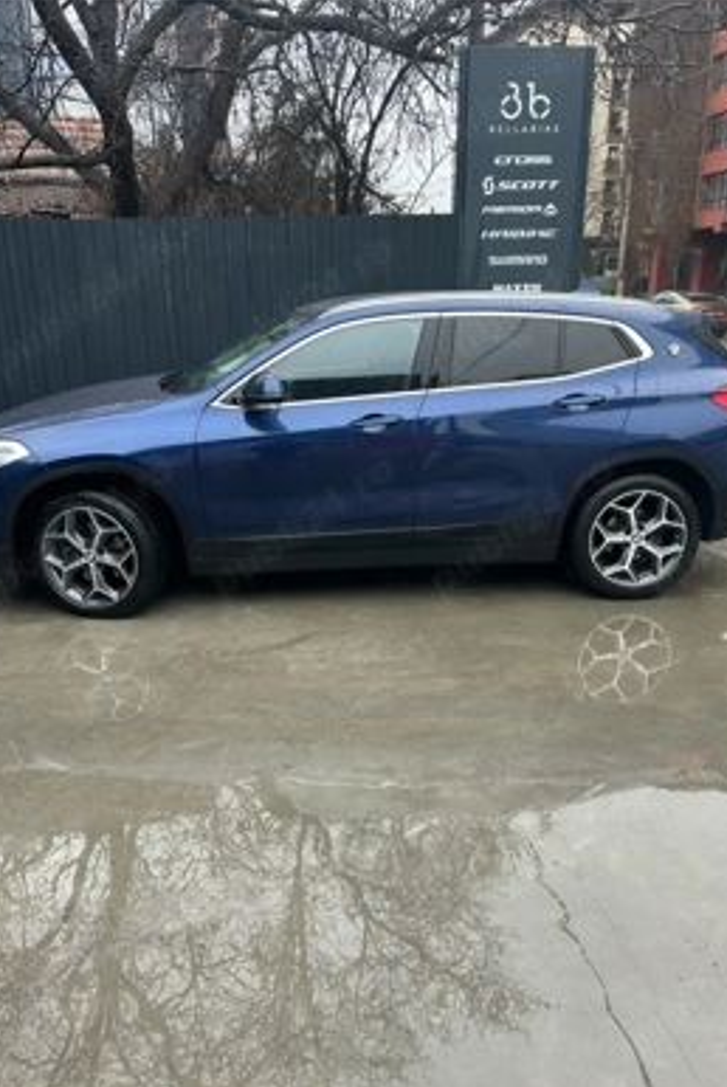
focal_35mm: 28
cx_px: 358
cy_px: 560
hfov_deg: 46.5
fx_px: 847
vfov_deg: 65.4
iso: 40
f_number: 1.5
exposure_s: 1/209
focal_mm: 5.7
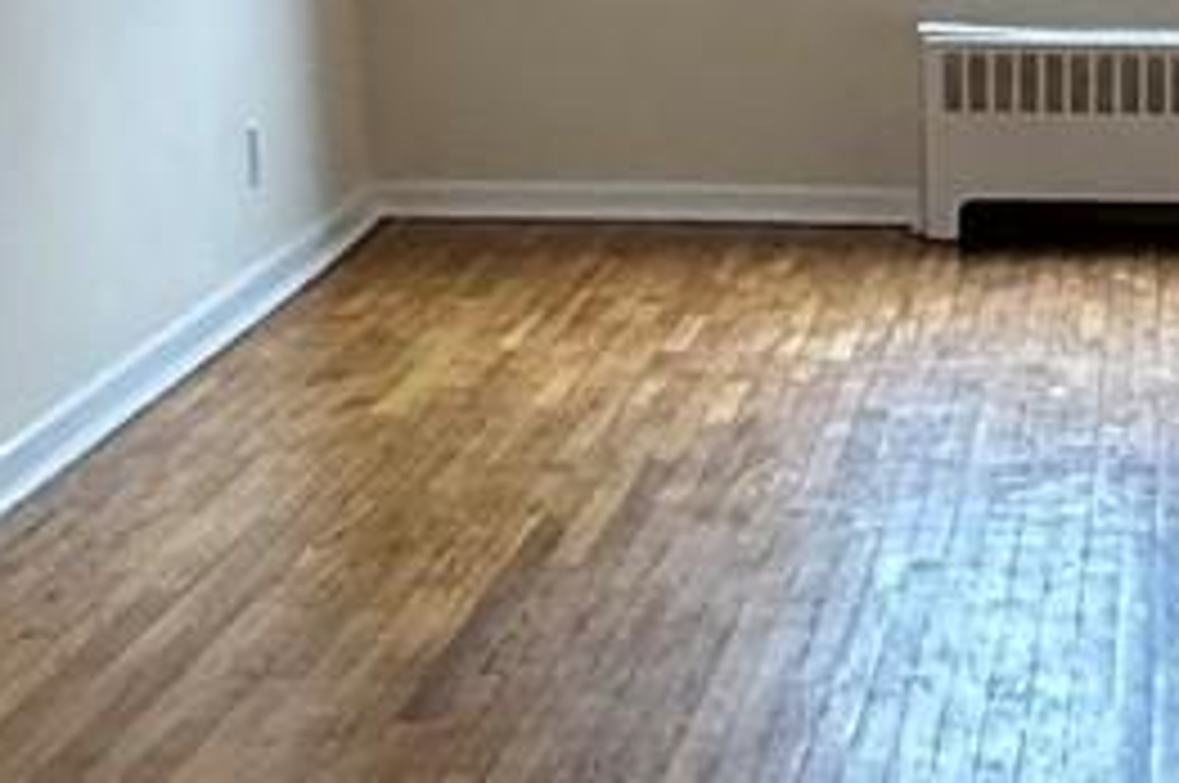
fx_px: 3729
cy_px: 639
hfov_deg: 17.2
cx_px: 1386
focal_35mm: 114
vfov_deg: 11.9
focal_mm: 2.22
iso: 250
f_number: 2.2
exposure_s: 1/120
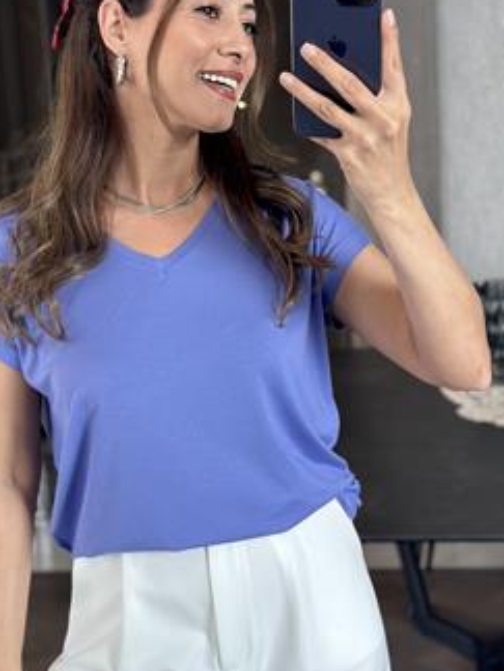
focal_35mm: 75
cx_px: 183
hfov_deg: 19.6
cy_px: 364
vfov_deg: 26.0
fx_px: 1456
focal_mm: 6.86
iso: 125
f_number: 1.78
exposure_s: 1/150
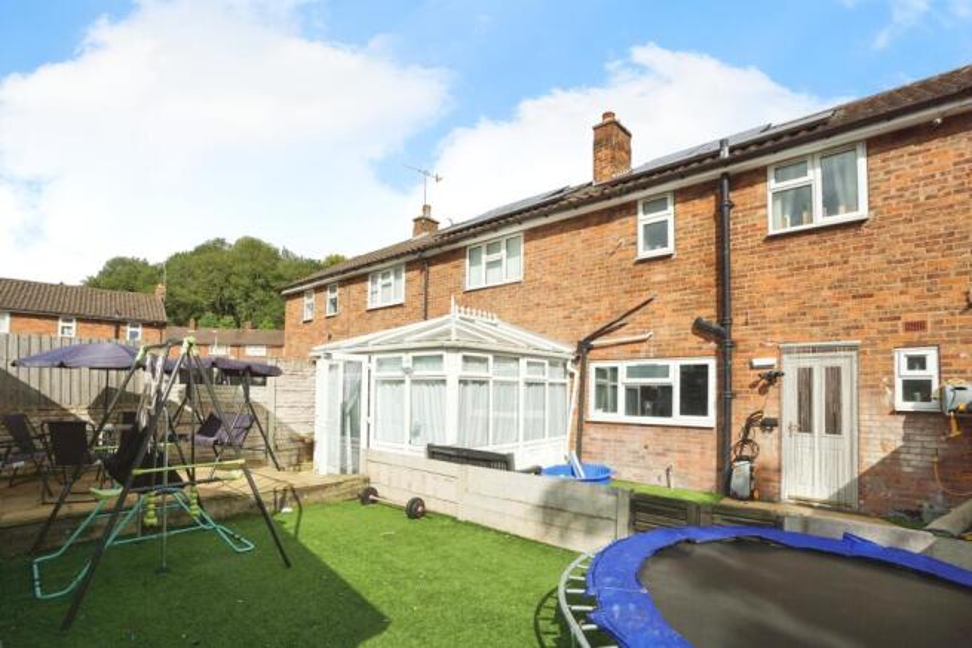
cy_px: 324
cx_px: 486
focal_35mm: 15
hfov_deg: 100.4
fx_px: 405
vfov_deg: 77.4
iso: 100
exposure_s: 1/320
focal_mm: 10
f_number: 9
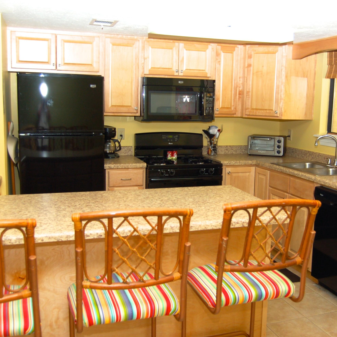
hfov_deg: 42.6
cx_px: 207
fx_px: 430
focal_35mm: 39
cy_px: 166
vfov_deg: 42.8
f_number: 4
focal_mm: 20
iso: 200
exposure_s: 1/60
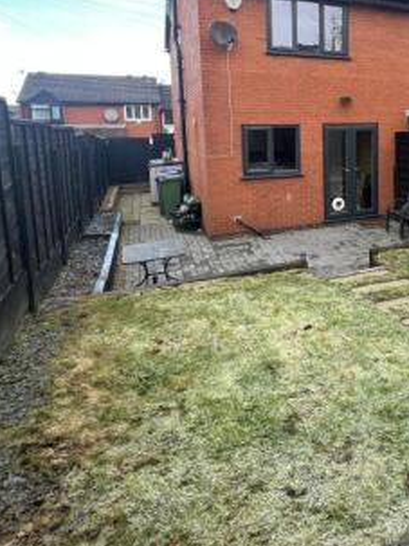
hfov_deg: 49.3
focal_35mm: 25
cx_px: 363
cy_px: 176
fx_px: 394
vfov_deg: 67.2
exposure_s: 1/99
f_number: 1.8
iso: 50
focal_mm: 1.57
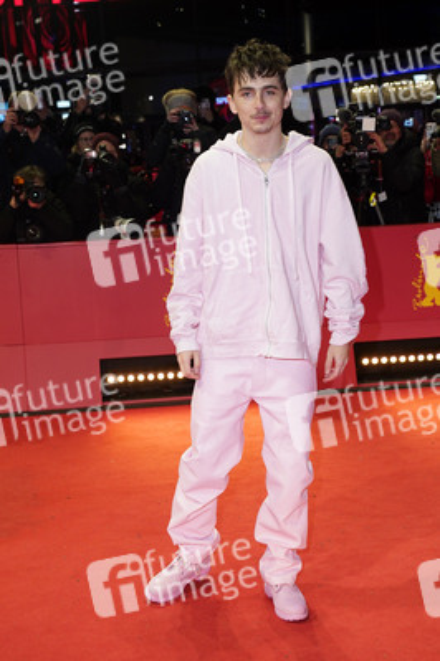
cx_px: 220
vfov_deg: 44.5
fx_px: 808
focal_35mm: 44
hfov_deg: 30.5
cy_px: 330
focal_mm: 44
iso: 800
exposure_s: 1/160
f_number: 5.6
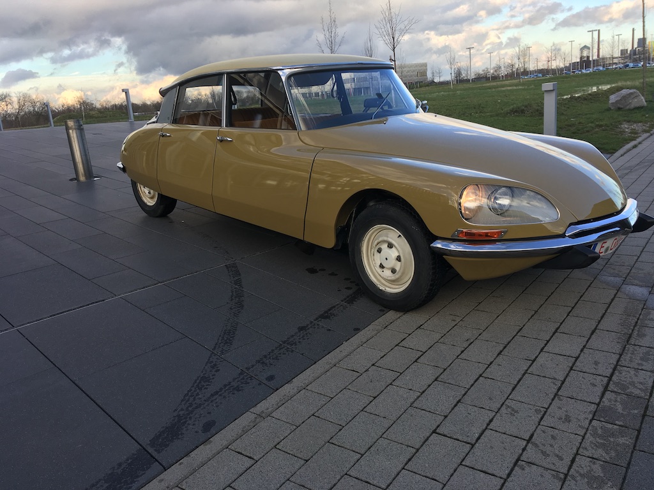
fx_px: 548
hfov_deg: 61.7
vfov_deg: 48.2
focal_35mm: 29
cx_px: 327
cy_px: 245
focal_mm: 4.15
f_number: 2.2
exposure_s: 1/306
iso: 25
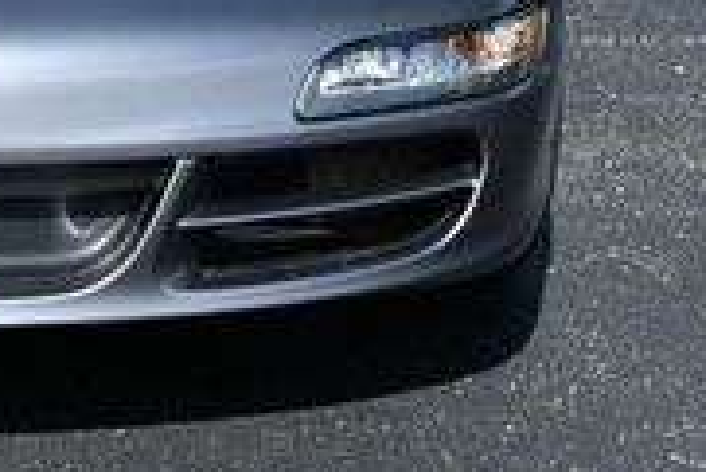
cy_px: -203
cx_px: -183
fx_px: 4710
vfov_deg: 5.7
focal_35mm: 240
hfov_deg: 8.5
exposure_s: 1/250
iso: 100
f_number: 8
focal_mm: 34
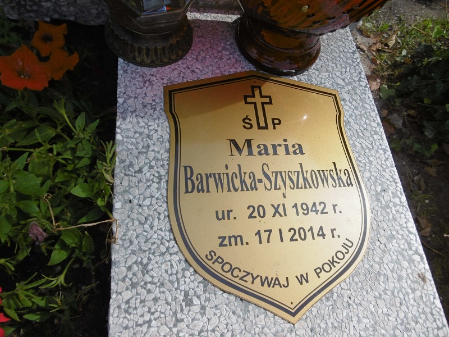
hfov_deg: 71.6
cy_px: 168
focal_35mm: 24
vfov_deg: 56.8
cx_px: 224
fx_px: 311
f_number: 7.8
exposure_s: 1/200
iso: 100
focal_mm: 4.3
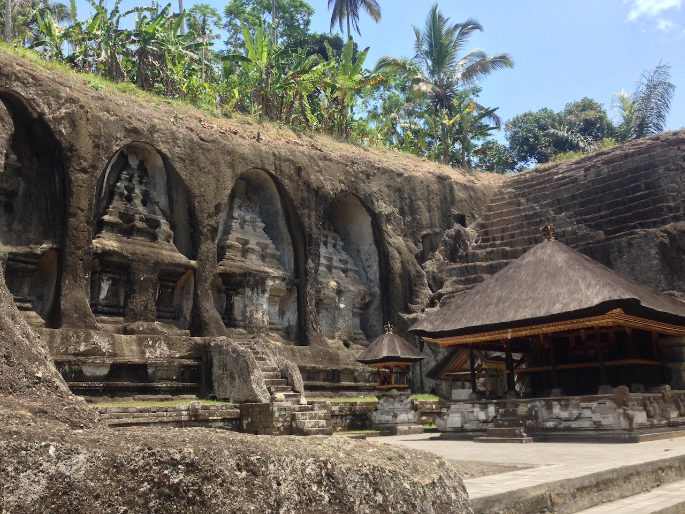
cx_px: 342
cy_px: 257
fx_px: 653
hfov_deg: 55.4
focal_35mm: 33
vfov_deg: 42.9
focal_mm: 4.12
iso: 50
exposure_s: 1/686
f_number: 2.4
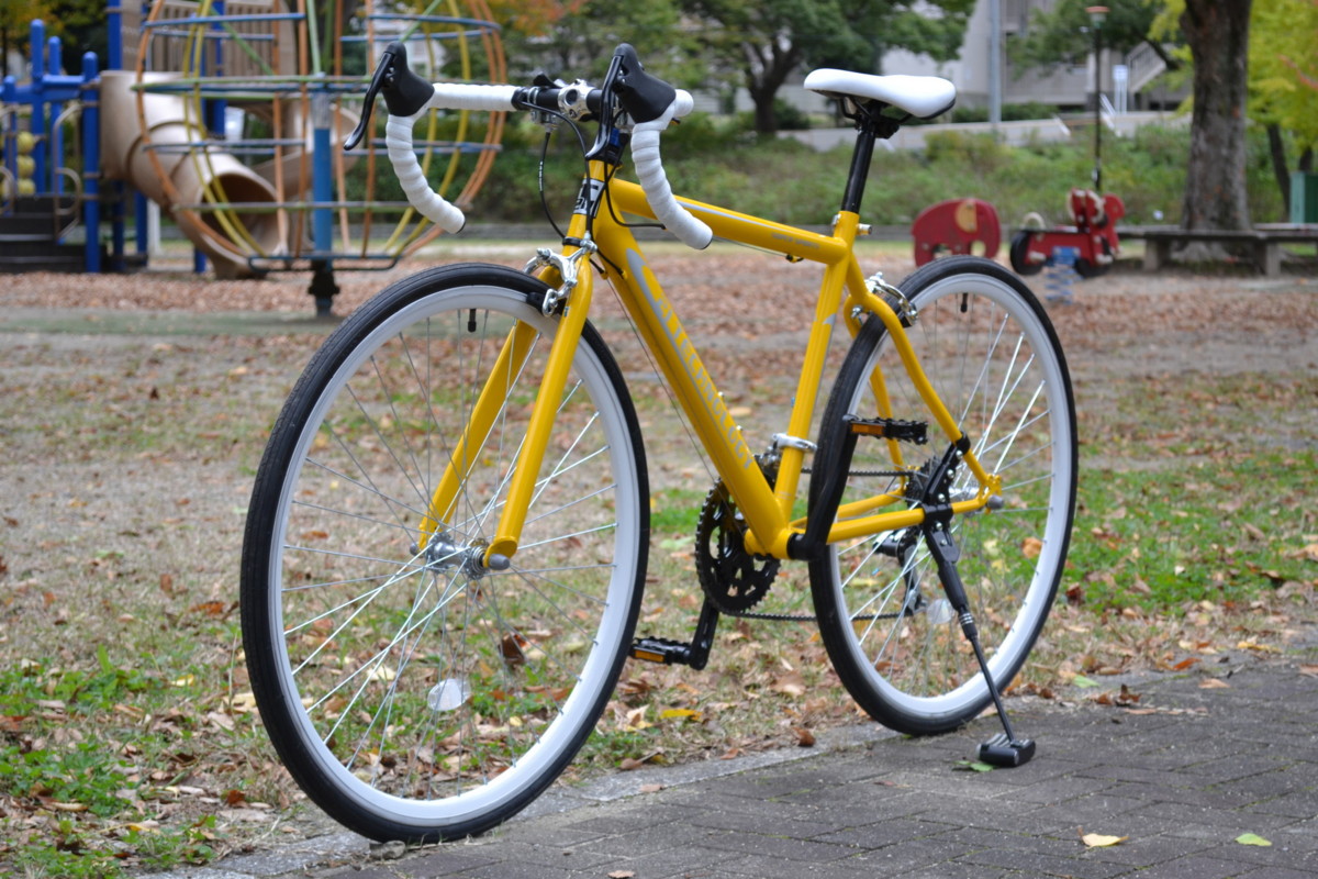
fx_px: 3020
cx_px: 659
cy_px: 440
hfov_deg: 24.6
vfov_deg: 16.6
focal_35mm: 82
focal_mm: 55
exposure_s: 1/125
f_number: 5.6
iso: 200
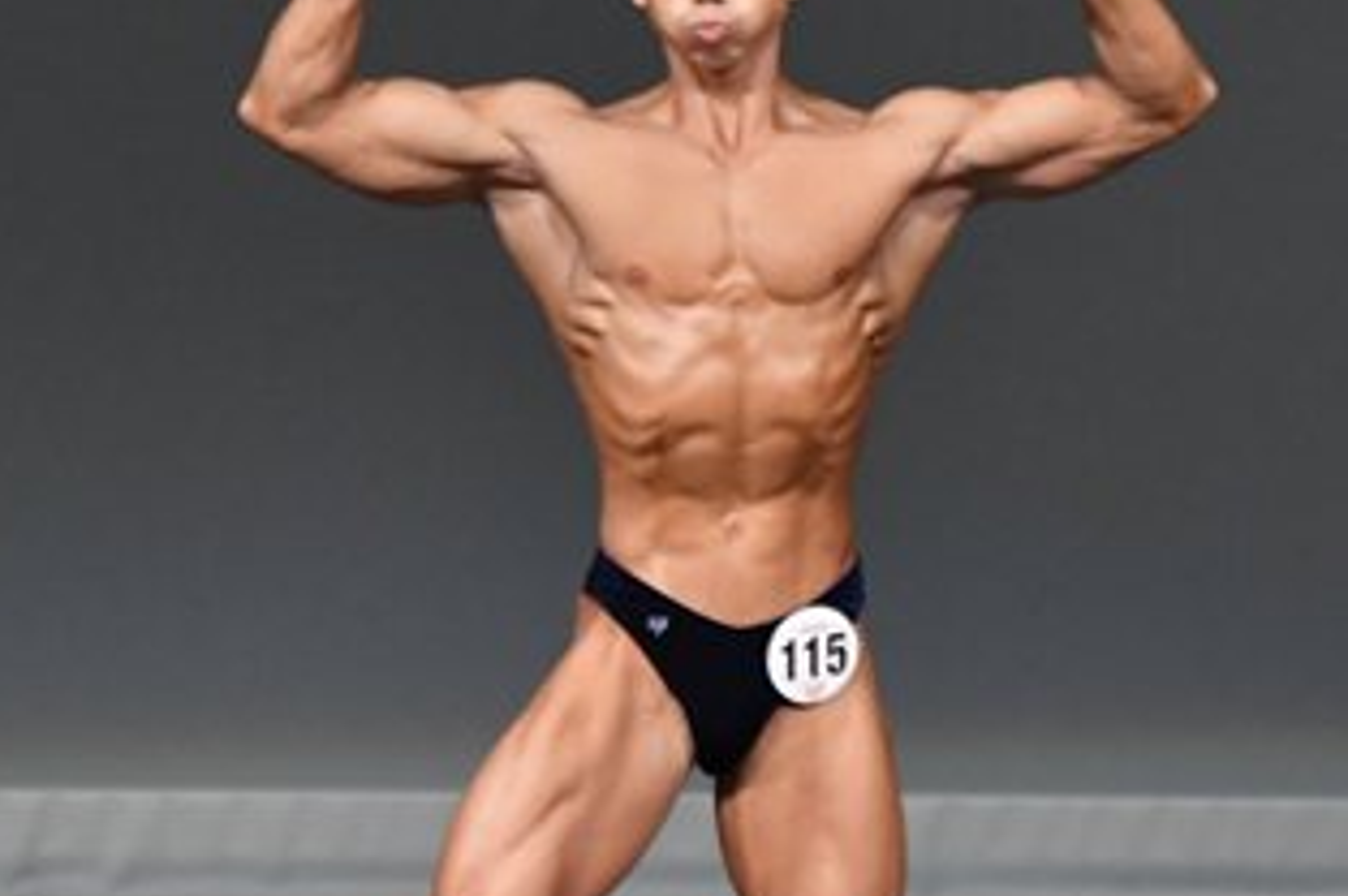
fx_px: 29176
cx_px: 1062
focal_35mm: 780
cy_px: 625
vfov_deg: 1.8
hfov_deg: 2.6
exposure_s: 1/400
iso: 4000
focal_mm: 210
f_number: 5.6
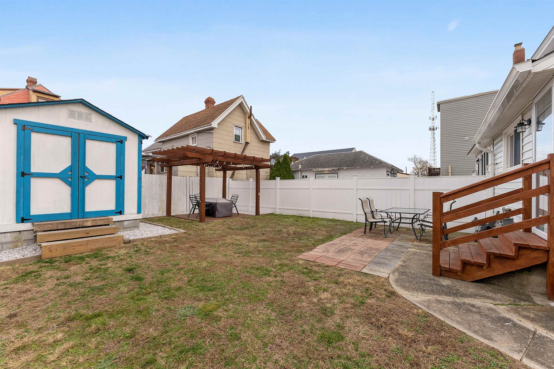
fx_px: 225
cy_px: 184
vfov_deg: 78.8
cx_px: 277
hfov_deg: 101.9
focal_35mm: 15
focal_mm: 14.6
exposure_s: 1/200
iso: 320
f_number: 7.1
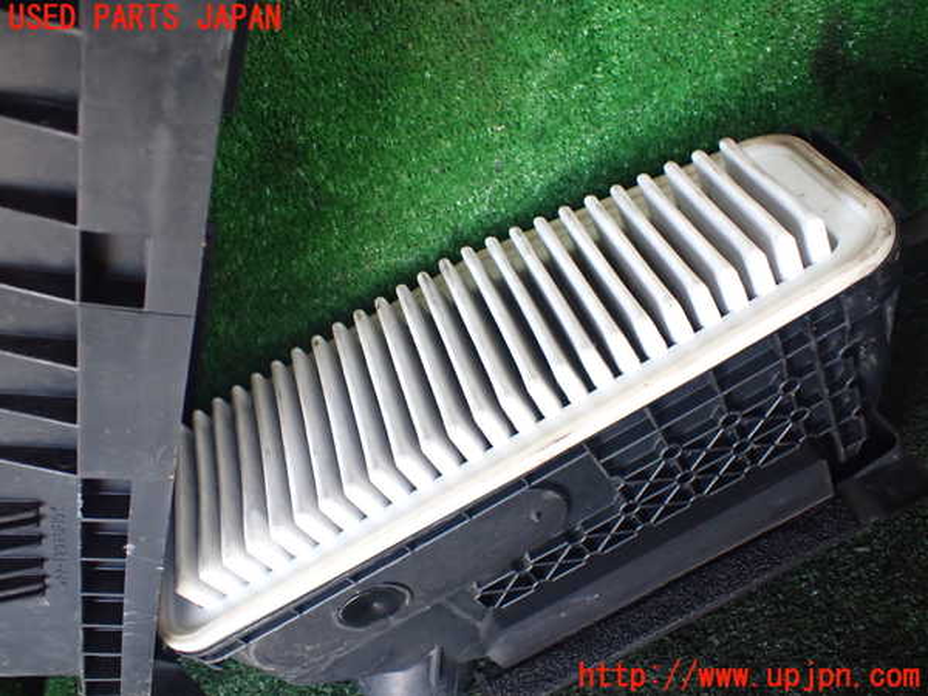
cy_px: 348
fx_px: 804
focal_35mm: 30
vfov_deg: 46.8
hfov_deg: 60.0
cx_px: 464
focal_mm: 5.4
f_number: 2.3
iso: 500
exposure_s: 1/125
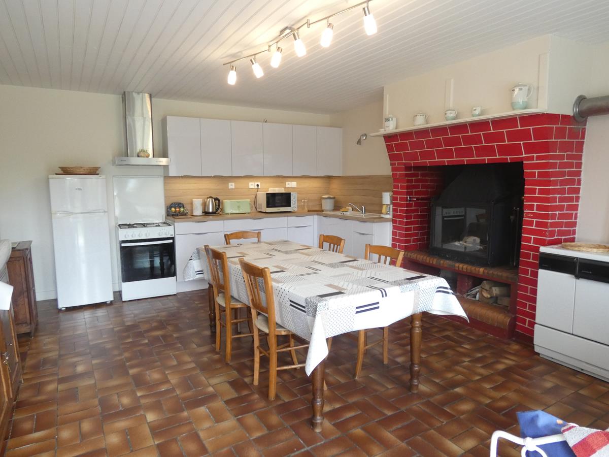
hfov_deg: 76.4
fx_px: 387
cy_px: 228
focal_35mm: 22
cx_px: 304
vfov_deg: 61.1
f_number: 2.9
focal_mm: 4
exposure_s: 1/60
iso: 250
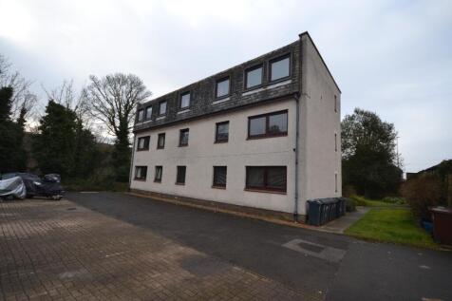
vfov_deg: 77.3
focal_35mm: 15
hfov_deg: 100.4
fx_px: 188
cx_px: 226
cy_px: 150
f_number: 5.6
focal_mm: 10
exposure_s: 1/125
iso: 160
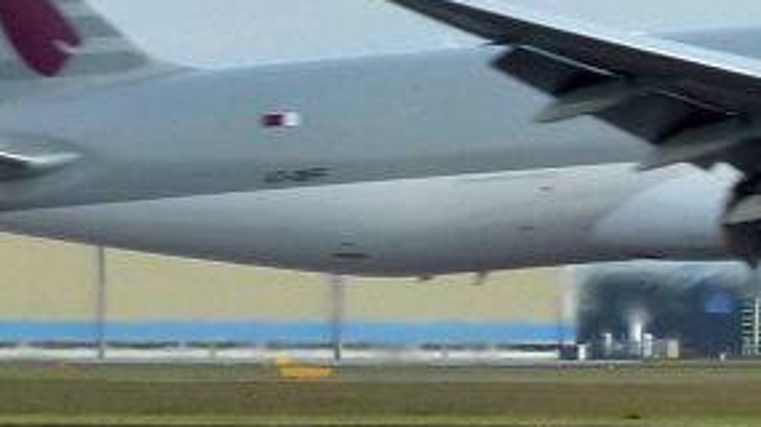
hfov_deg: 4.0
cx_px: 1089
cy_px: 76
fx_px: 10811
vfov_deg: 2.3
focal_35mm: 536
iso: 125
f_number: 4.5
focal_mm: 22.5
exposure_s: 1/160
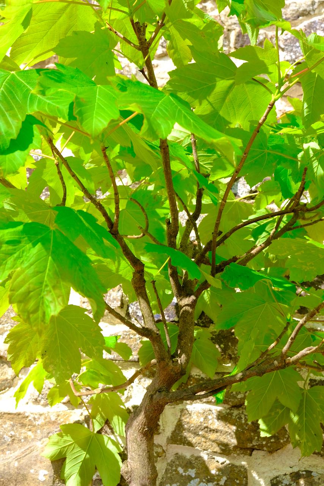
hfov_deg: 31.2
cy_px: 243
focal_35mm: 43
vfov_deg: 45.4
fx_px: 580
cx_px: 162
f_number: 7.1
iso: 800
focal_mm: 28.9
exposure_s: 1/250
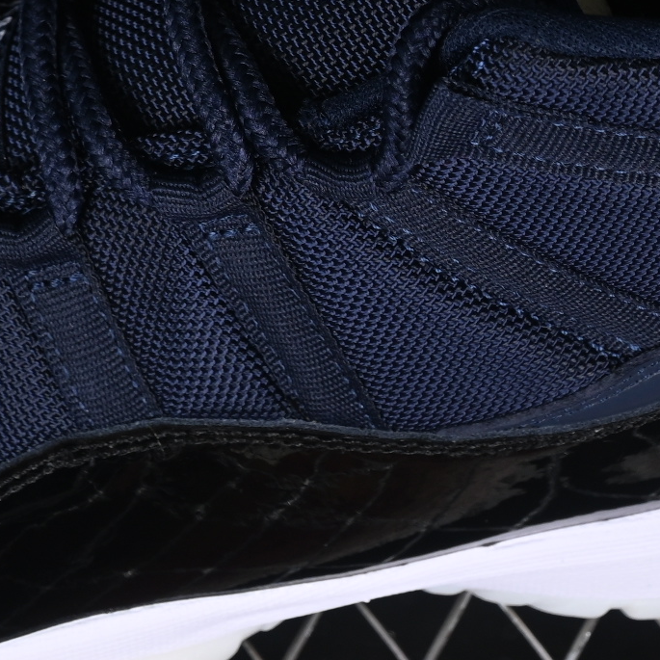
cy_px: -26
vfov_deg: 6.7
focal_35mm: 259
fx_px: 5587
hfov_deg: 6.7
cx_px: 93
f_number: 6.3
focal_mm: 50
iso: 160
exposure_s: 1/50
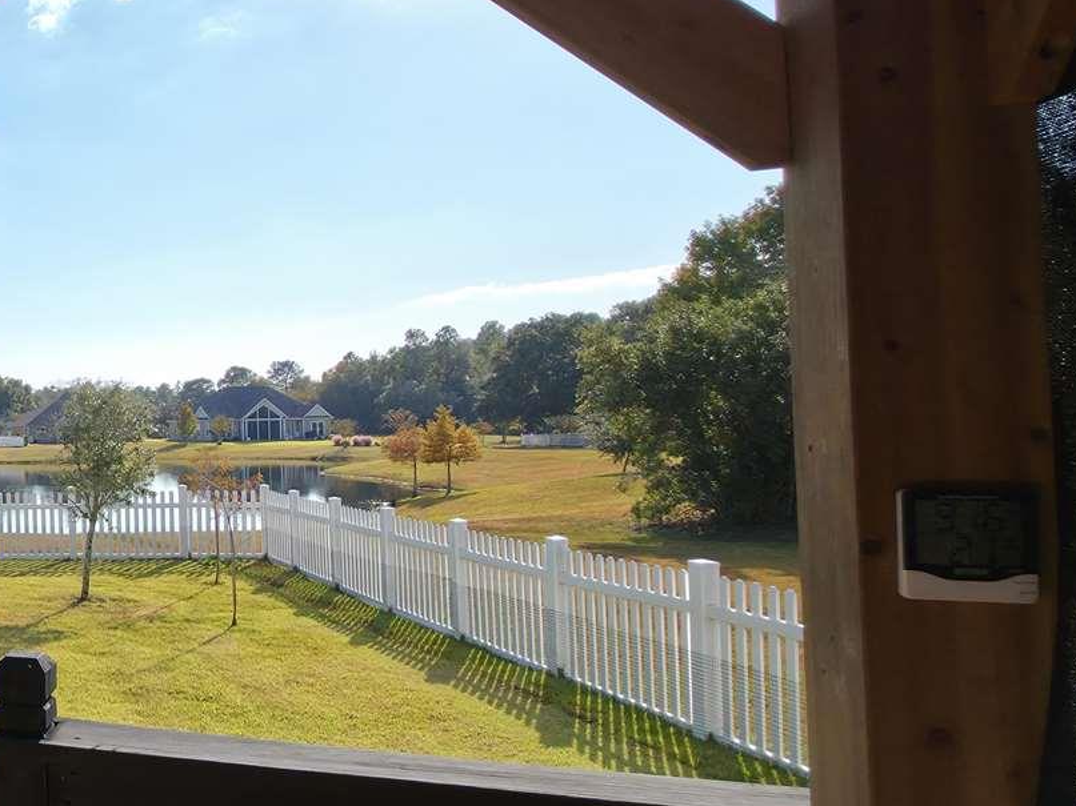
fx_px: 1026
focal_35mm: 33
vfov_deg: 42.9
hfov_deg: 41.3
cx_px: -164
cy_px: 414
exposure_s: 1/4441
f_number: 1.9
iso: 20
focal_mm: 2.2
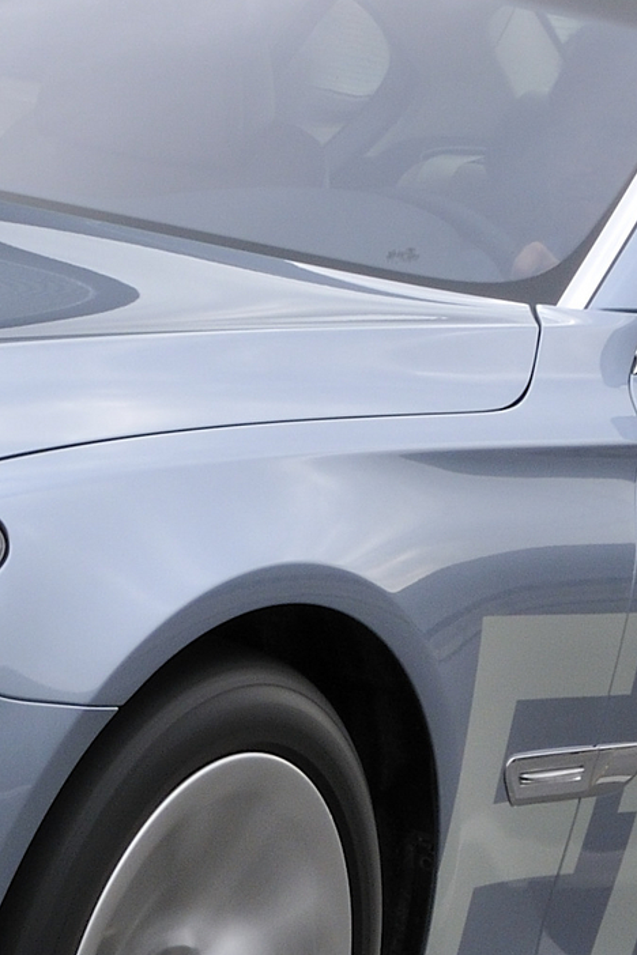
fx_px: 5948
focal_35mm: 224
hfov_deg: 6.1
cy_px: 233
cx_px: -230
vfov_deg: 9.2
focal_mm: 35
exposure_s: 1/60
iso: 200
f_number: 16
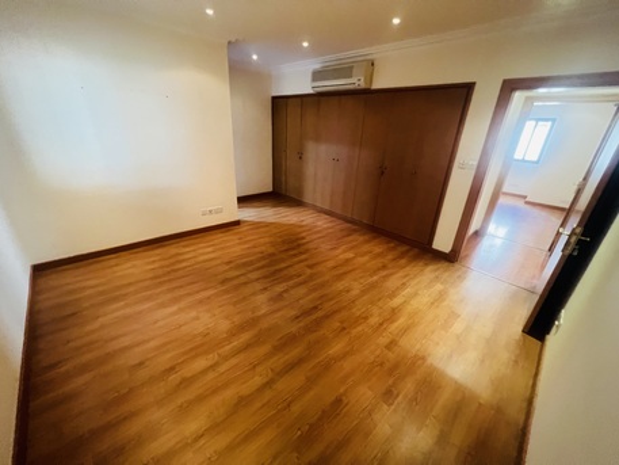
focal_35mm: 13
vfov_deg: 89.9
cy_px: 232
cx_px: 310
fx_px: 233
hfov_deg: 106.2
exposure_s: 1/50
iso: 640
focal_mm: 1.57
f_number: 1.8
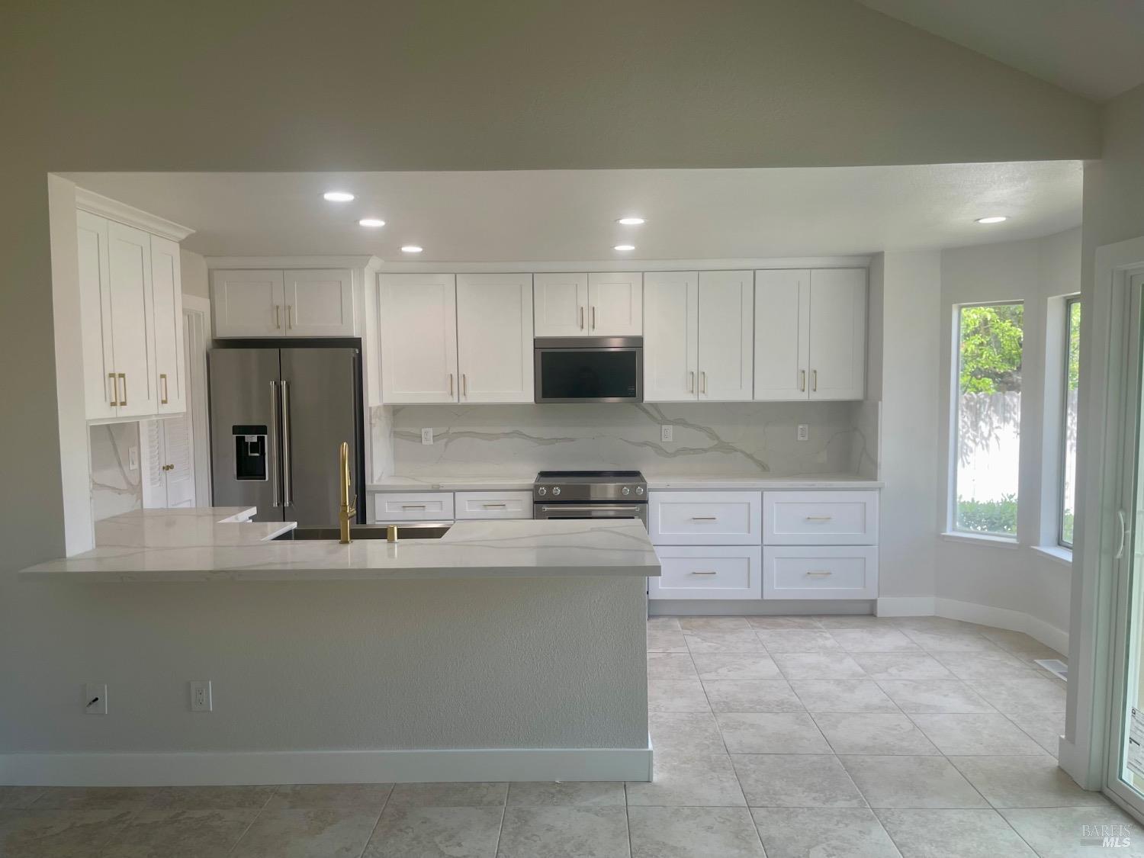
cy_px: 429
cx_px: 572
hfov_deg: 69.4
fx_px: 826
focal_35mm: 25
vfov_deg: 54.9
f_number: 1.6
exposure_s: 1/173
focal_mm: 5.1
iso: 32
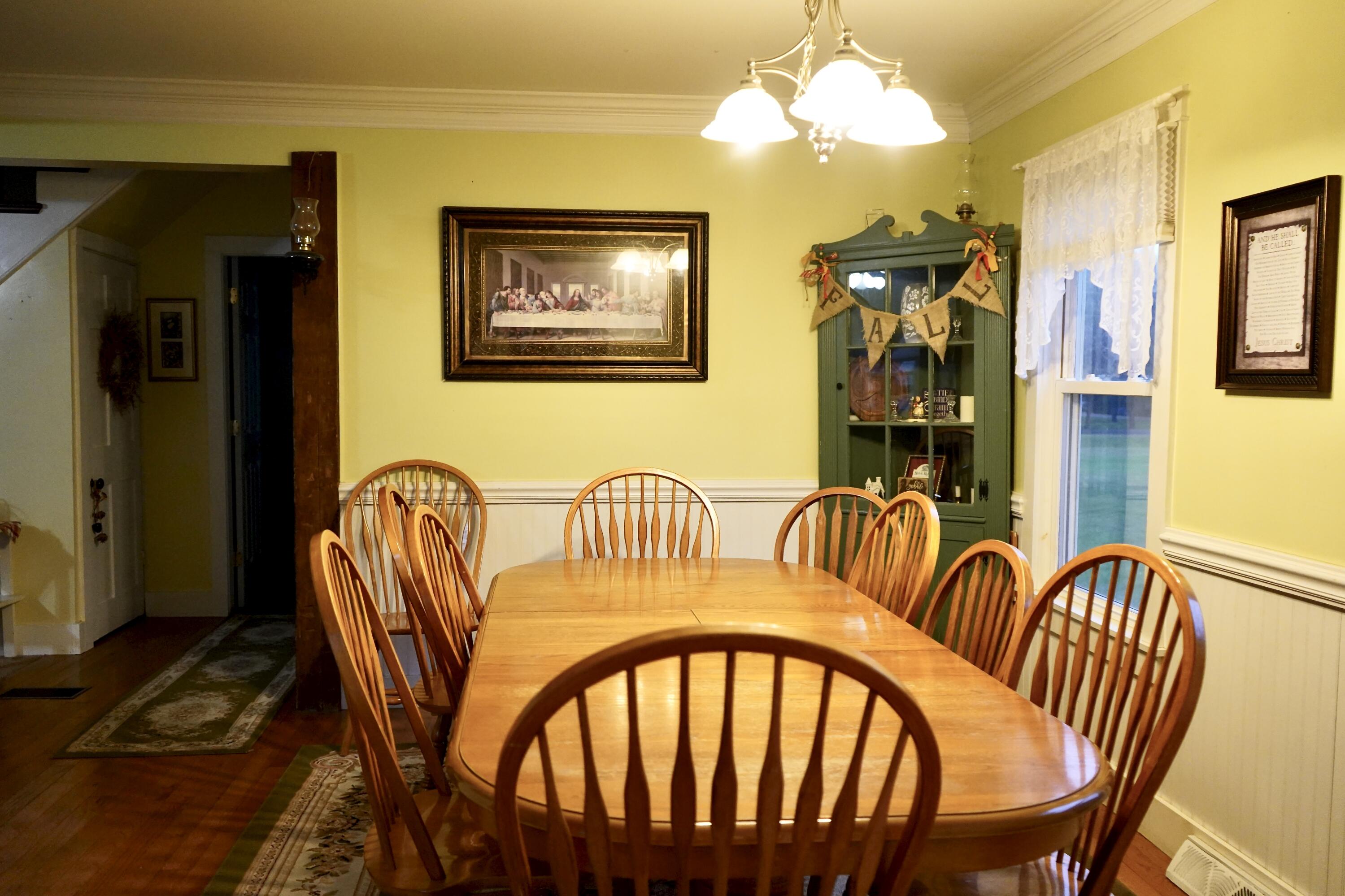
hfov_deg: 65.5
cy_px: 448
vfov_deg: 46.4
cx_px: 672
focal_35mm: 28
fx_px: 1046
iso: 5000
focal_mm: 28
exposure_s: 1/160
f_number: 3.5
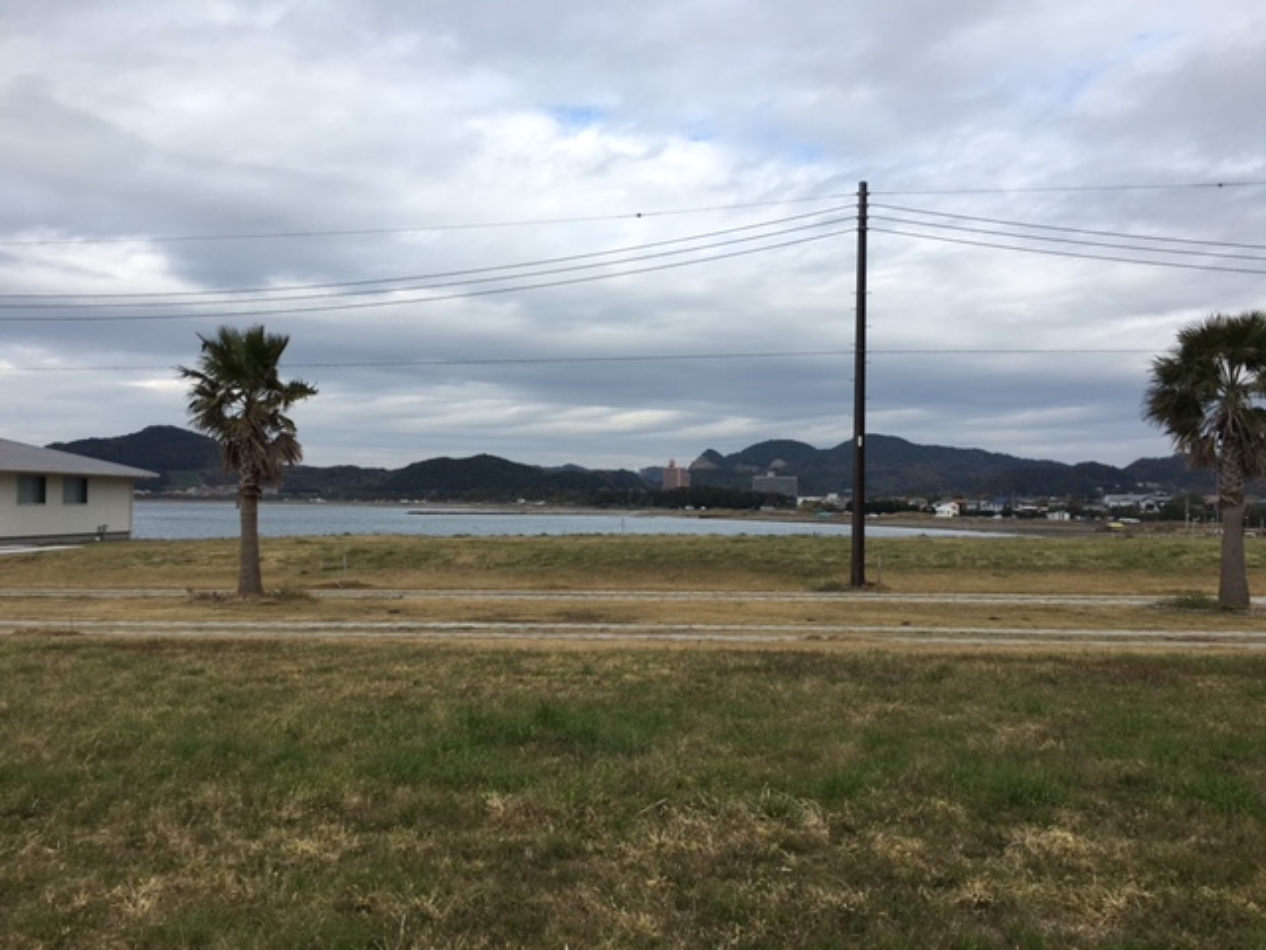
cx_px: 633
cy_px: 475
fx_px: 1061
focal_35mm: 29
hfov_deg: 61.7
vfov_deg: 48.2
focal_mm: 4.15
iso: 25
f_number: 2.2
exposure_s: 1/1183
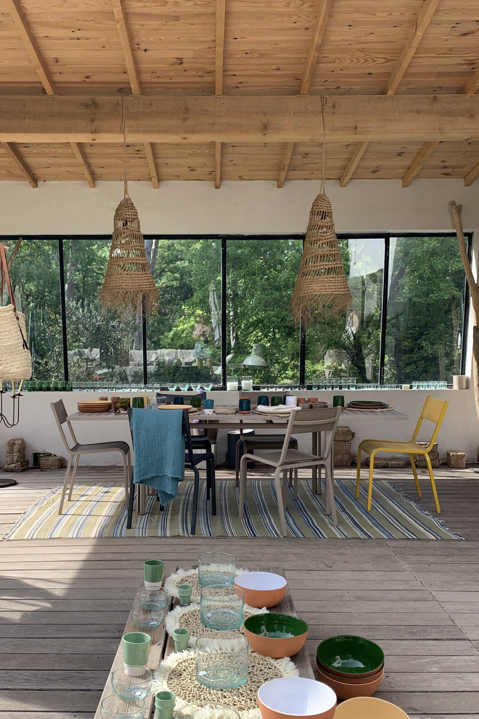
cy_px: 445
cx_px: 208
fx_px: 679
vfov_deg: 55.2
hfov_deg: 38.8
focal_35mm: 34
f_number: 1.8
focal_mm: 4.25
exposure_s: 1/687
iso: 25
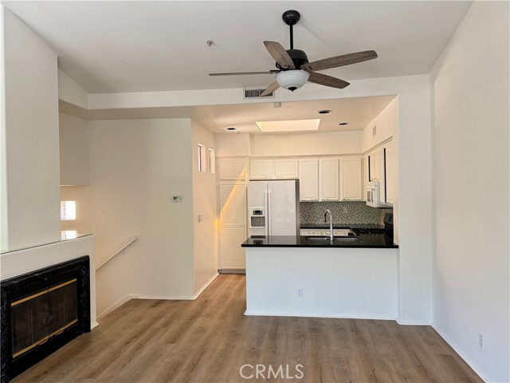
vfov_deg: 56.8
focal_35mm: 24
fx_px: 354
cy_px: 192
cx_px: 255
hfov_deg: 71.6
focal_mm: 6.76
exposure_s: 1/71
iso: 200
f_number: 1.78
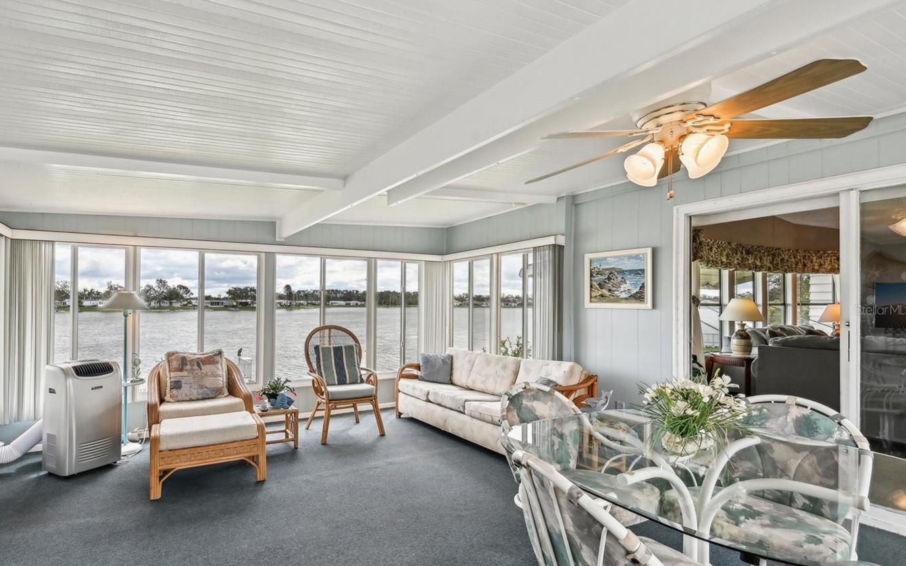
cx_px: 374
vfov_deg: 67.8
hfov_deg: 93.4
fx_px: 420
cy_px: 310
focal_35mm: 17
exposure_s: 1/400
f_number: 8
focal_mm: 14
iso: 400
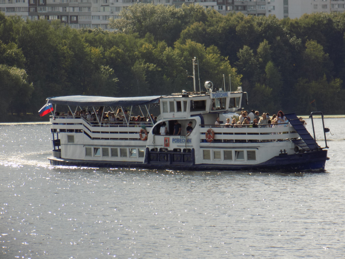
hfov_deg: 9.1
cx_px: 172
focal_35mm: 217
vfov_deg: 6.8
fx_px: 2163
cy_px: 130
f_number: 5.5
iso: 80
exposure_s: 1/400
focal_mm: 38.6
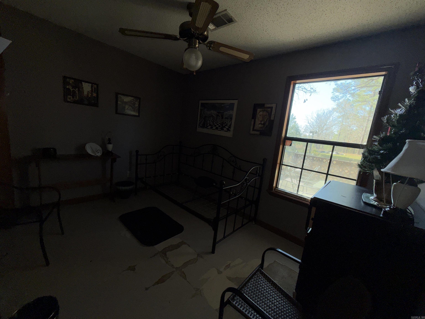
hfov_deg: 102.1
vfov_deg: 85.7
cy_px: 160
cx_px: 212
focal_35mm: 14
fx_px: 172
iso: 16
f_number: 2.2
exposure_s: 1/121
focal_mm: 2.22
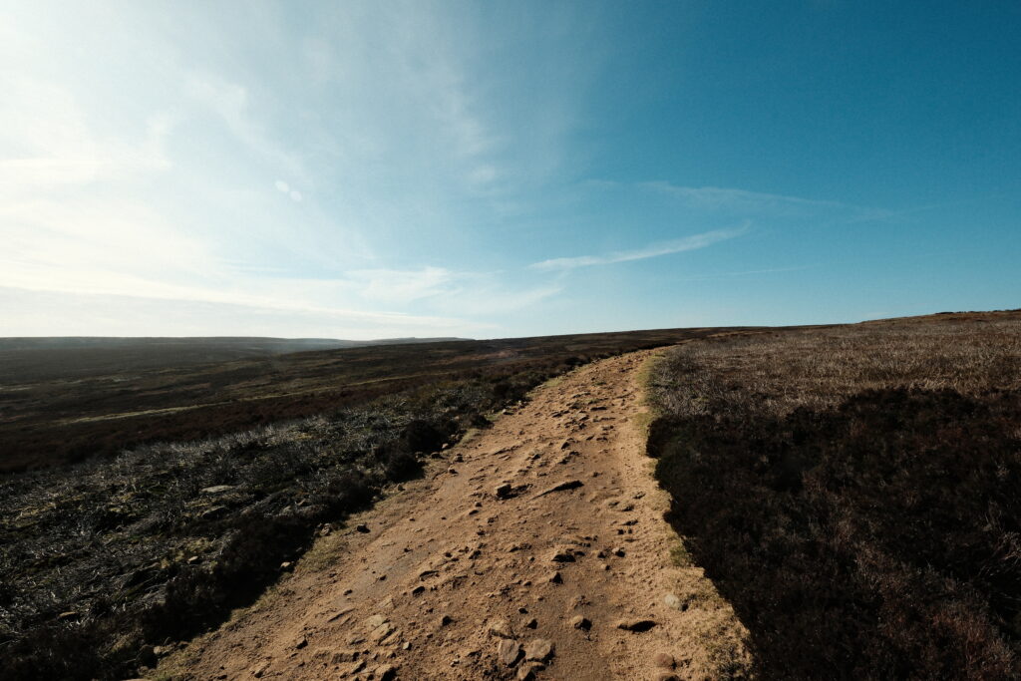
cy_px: 340
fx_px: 425
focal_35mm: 15
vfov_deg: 77.3
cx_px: 510
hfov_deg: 100.4
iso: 500
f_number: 11
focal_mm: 10
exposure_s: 1/500
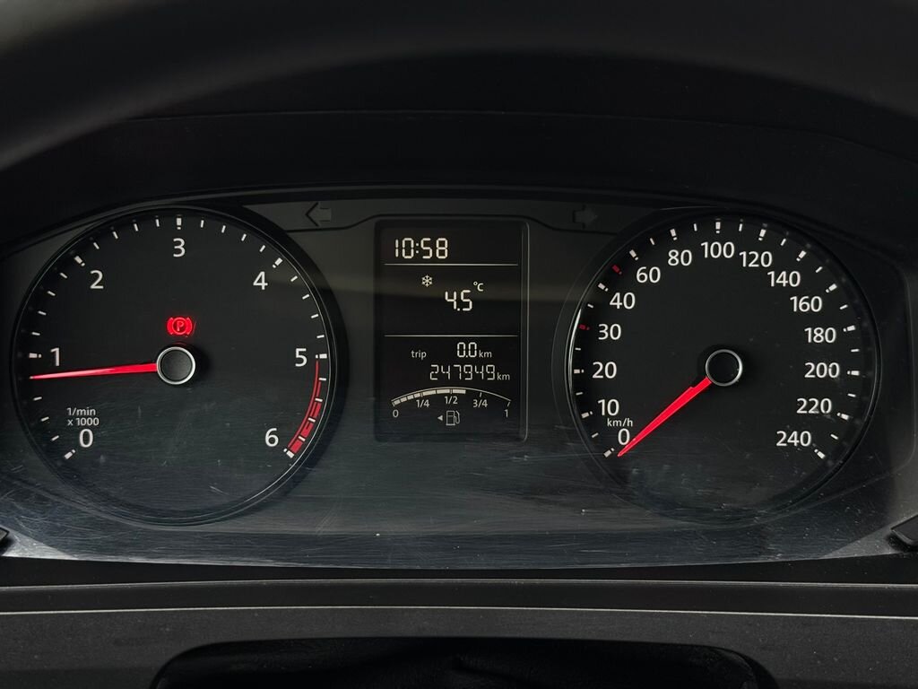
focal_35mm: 48
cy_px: 344
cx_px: 459
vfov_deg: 30.3
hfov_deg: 39.7
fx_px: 1273
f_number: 1.78
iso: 160
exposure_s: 1/60
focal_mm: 6.76
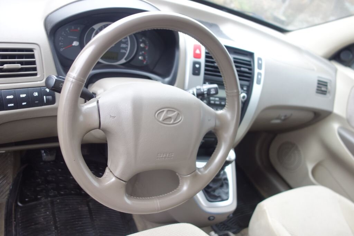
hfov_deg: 65.5
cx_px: 177
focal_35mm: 28
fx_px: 275
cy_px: 118
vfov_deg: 46.4
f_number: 1.8
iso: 125
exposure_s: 1/30
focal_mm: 10.4
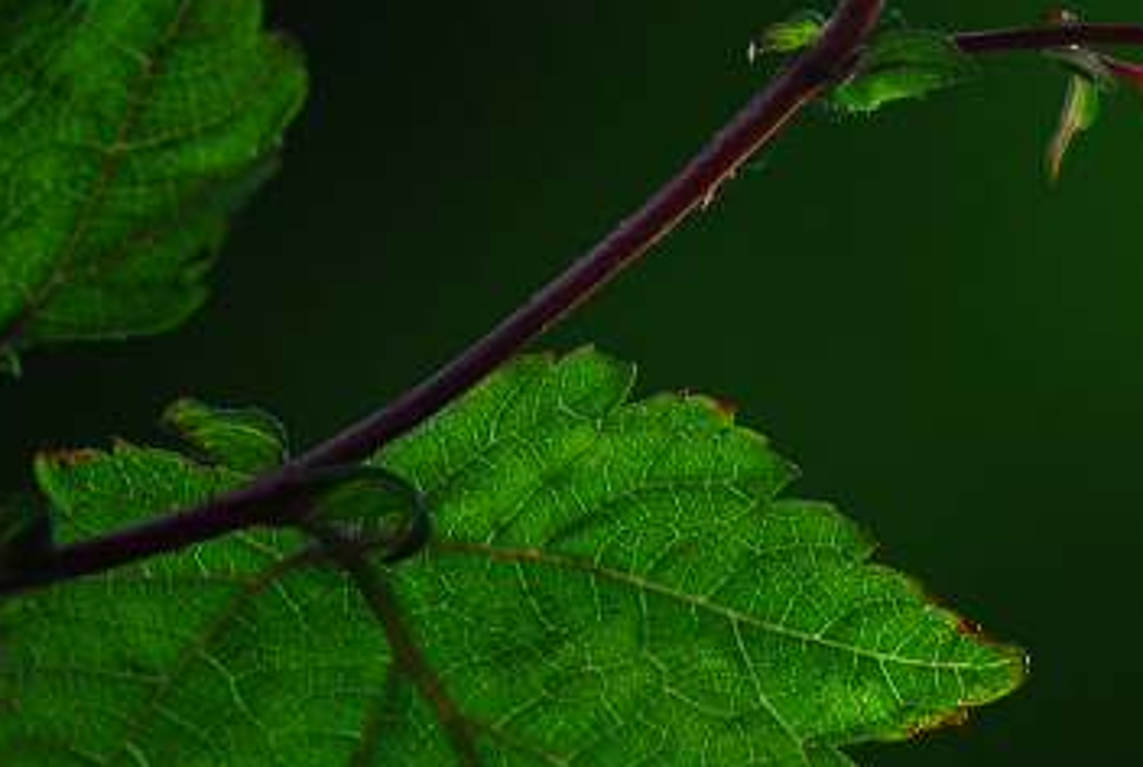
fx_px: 29259
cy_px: -143
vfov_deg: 1.5
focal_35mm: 920
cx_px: 1224
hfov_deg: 2.2
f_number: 5.6
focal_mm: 240
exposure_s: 1/160
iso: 100
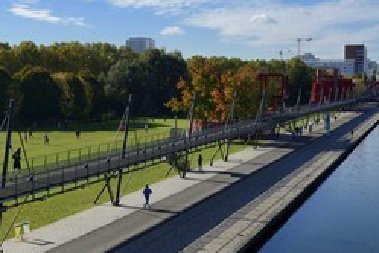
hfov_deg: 33.5
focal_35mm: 59
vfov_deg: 23.0
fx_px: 621
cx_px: 262
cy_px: 136
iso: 200
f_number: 10
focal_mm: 35
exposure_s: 1/320
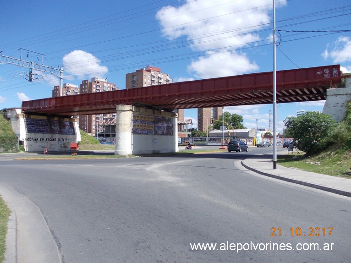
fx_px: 284
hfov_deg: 63.5
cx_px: 176
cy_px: 132
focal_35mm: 28
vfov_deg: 49.7
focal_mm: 4
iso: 80
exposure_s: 1/400
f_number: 5.4
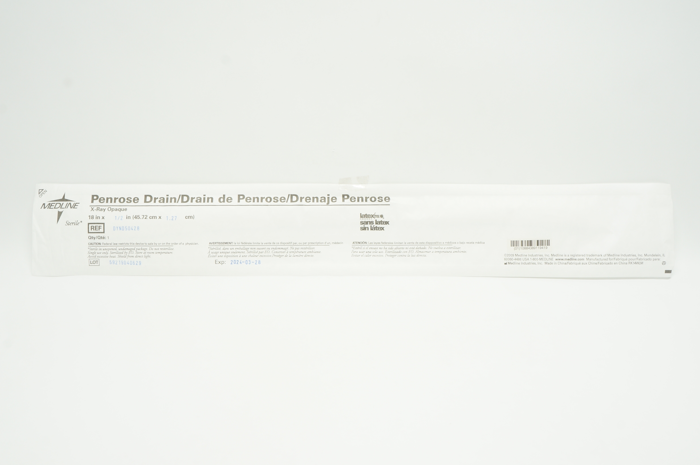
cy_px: 232
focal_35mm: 38
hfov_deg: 51.3
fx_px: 728
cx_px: 350
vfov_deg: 35.4
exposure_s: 1/15
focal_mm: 25
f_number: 11
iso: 400
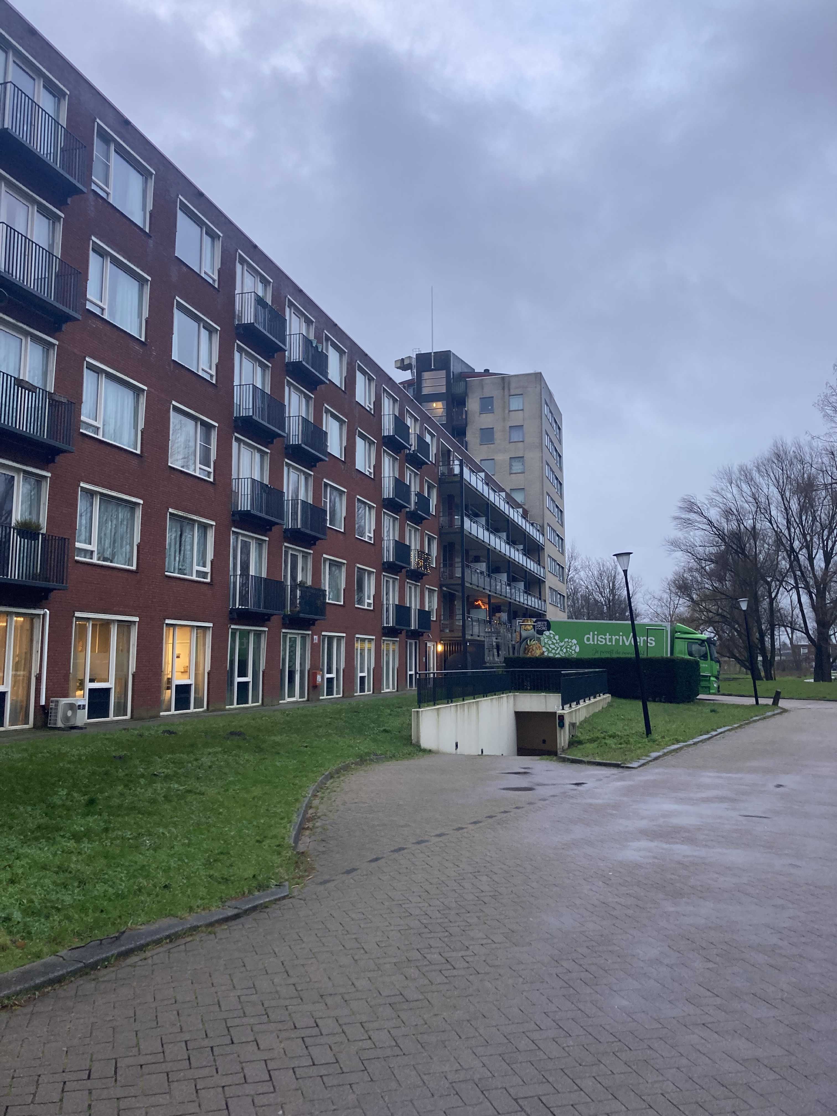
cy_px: 558
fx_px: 903
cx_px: 418
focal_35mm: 28
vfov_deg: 63.4
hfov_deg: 49.7
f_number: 1.8
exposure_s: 1/101
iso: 80
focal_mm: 3.99
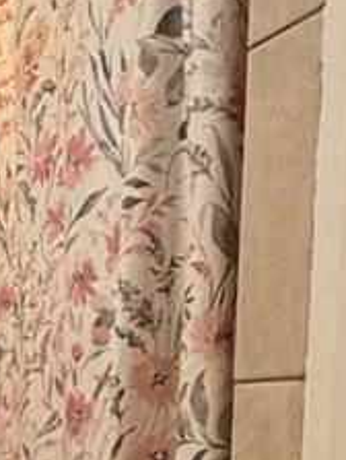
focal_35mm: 94
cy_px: 646
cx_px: -351
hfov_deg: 13.5
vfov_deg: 18.9
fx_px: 1249
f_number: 2.2
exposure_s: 1/60
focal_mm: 2.22
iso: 200
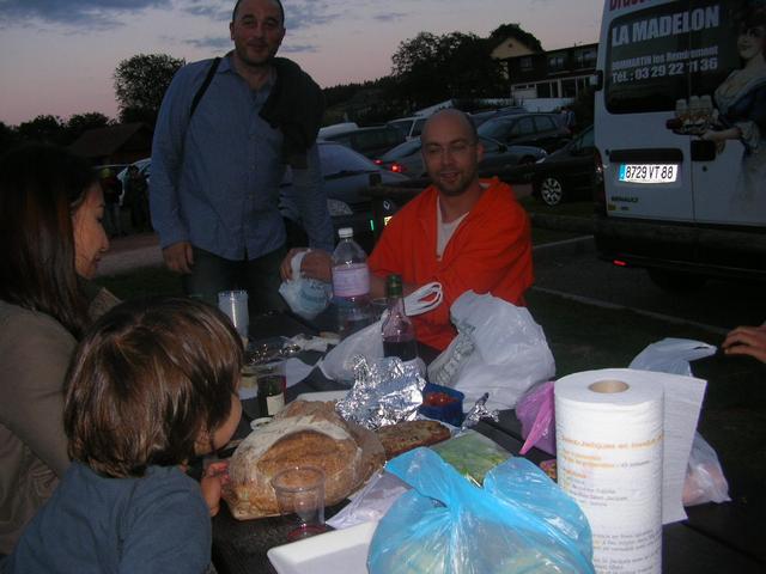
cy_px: 287
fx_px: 774
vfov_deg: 40.7
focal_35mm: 35
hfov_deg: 52.6
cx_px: 383
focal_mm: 5.8
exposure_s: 1/60.1
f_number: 2.8
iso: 50
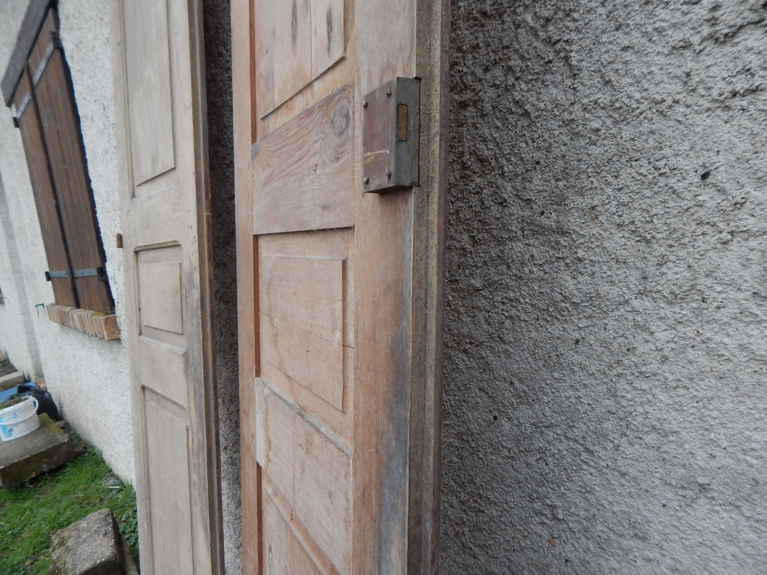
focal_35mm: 22
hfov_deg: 76.4
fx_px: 487
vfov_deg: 61.1
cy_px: 288
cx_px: 384
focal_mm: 4
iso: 320
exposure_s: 1/30
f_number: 3
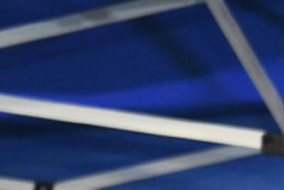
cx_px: -242
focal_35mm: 633
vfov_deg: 2.2
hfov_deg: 3.2
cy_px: 294
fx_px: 4993
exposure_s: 1/125
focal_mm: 98
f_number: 6.3
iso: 5000
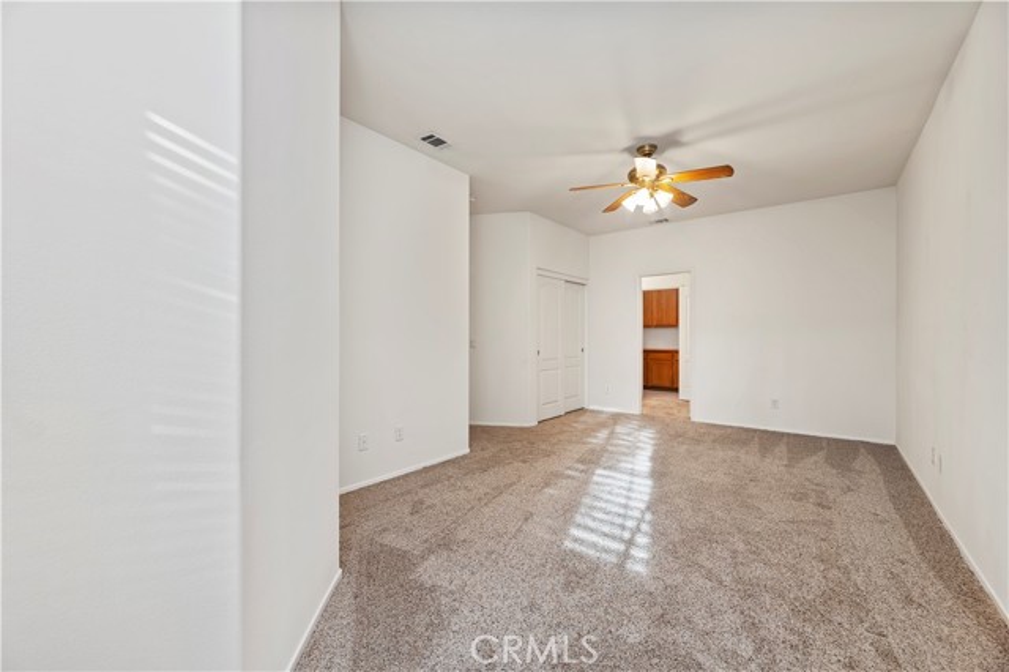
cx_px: 504
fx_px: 392
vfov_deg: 81.1
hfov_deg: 104.3
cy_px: 336
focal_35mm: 14
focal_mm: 14
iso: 500
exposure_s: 1/6
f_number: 10
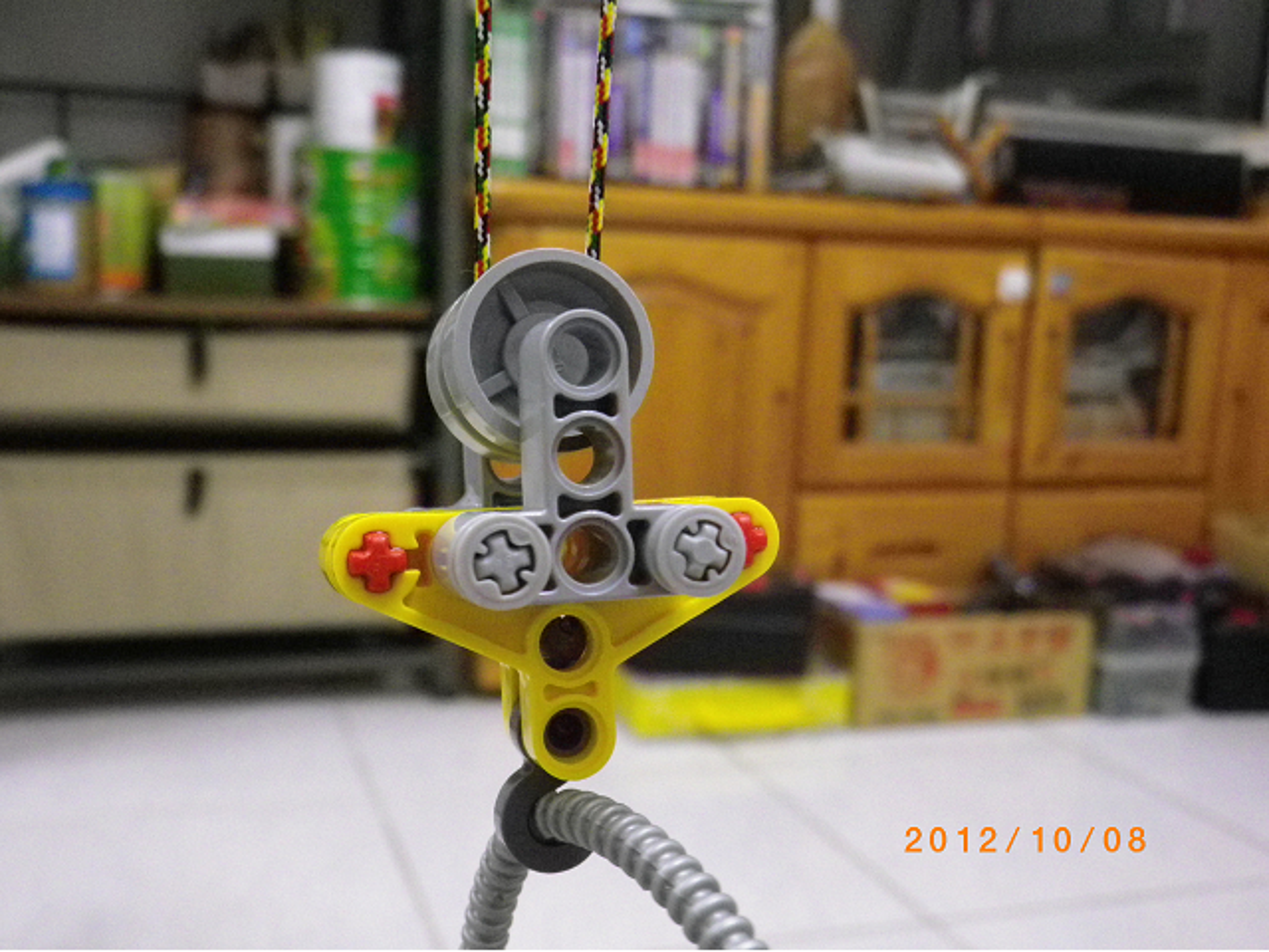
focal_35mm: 41
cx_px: 634
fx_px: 1503
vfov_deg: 35.1
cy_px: 476
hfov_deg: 45.8
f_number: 3.9
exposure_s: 1/30
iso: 800
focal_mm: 7.3
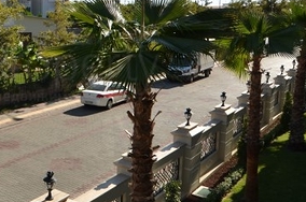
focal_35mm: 46
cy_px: 55
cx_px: 30
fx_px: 390
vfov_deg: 28.7
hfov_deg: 39.7
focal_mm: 12
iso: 100
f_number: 10
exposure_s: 1/250
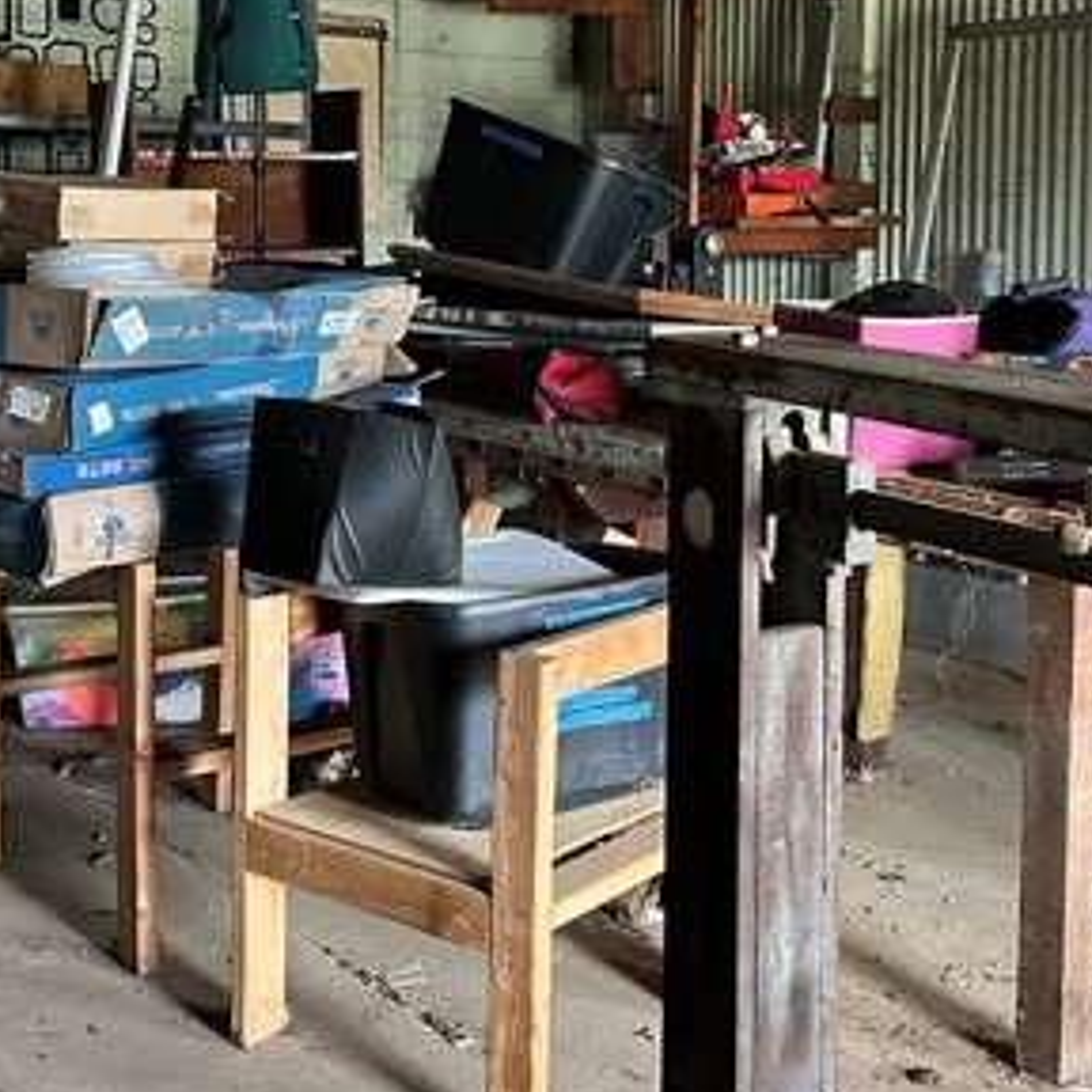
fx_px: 1820
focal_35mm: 51
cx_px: 573
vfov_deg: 33.0
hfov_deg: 33.4
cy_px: 326
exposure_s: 1/30
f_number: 1.5
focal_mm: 5.7
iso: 500
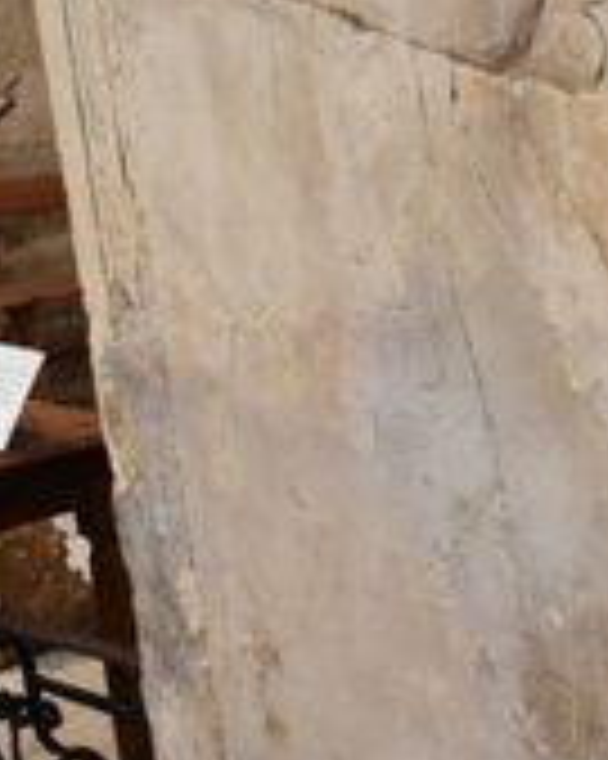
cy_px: 477
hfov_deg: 18.3
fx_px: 1710
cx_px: 867
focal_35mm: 76
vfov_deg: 25.0
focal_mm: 13
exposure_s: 1/60
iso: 1250
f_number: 3.8
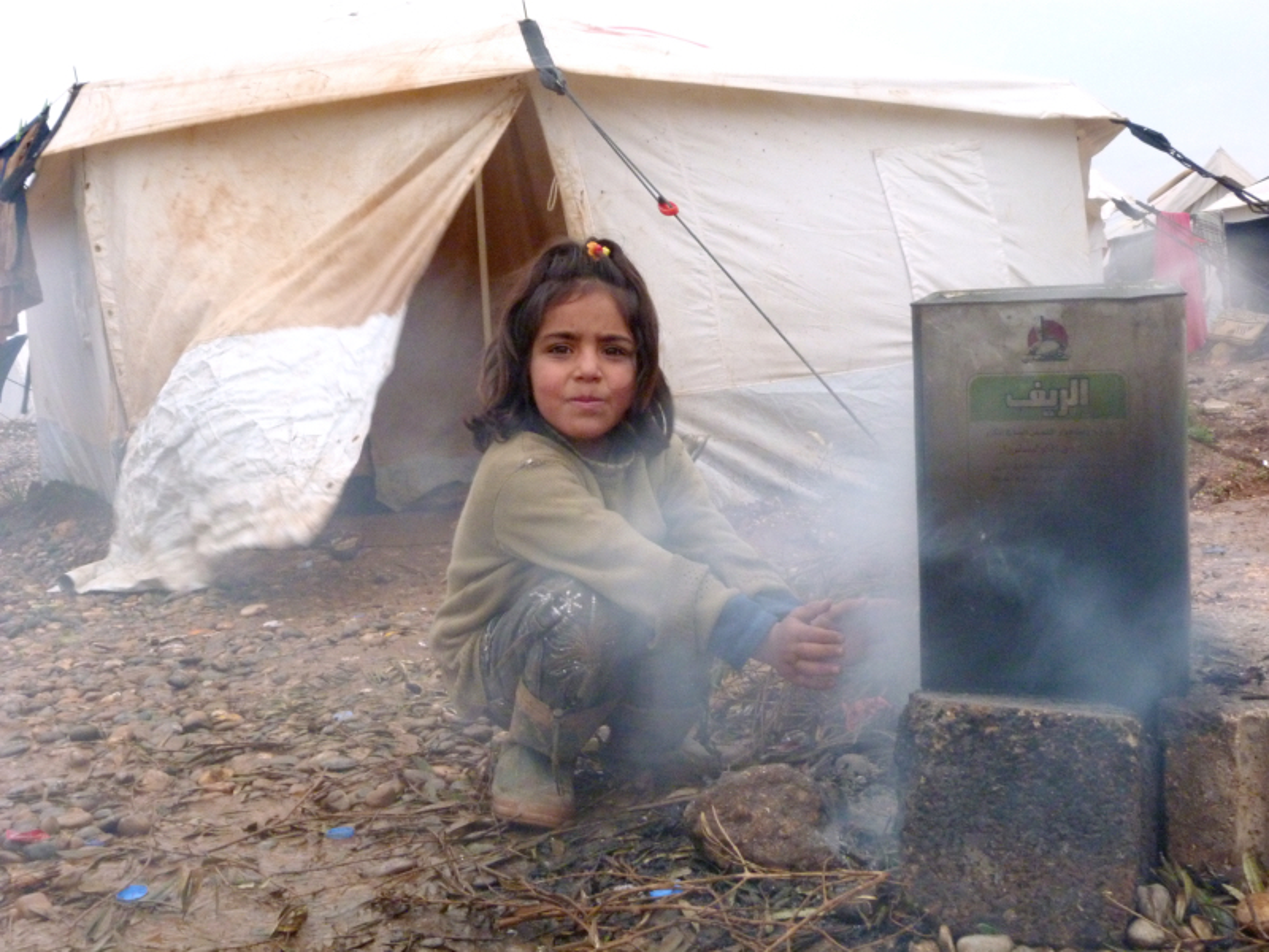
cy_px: 476
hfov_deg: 42.9
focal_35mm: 44
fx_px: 1613
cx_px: 634
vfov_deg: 32.9
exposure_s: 1/40
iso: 400
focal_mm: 7.9
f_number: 8
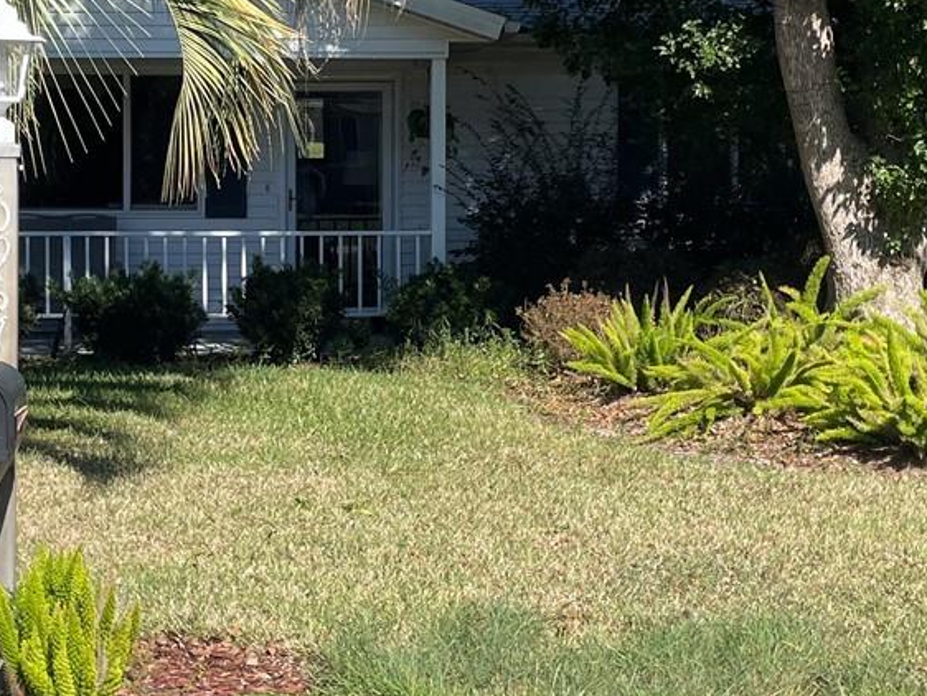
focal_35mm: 74
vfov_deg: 19.8
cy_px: 211
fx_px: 1983
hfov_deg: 26.3
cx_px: 426
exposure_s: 1/2681
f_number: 1.6
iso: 32
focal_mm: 4.2
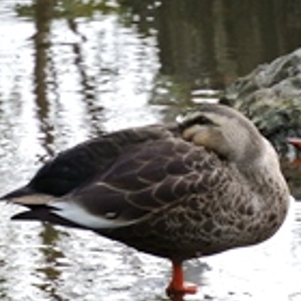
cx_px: 166
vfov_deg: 2.4
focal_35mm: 720
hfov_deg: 2.4
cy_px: 150
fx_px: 7083
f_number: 5.6
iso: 450
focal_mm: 110
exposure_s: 1/125
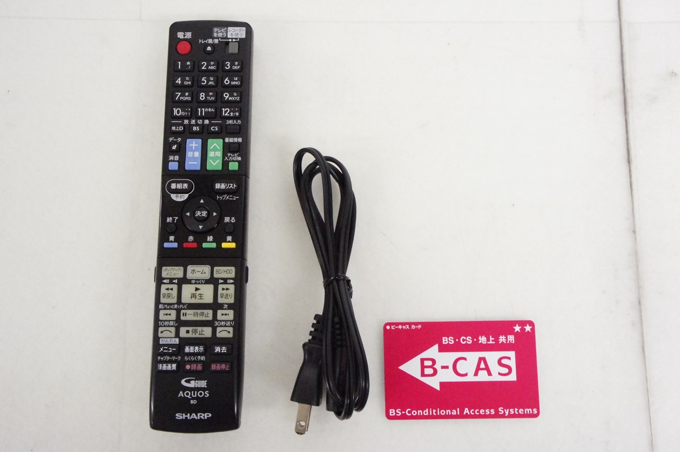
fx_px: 764
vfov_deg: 33.0
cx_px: 340
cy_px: 226
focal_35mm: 40
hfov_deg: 48.0
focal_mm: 27
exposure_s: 1/50
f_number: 10
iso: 6400
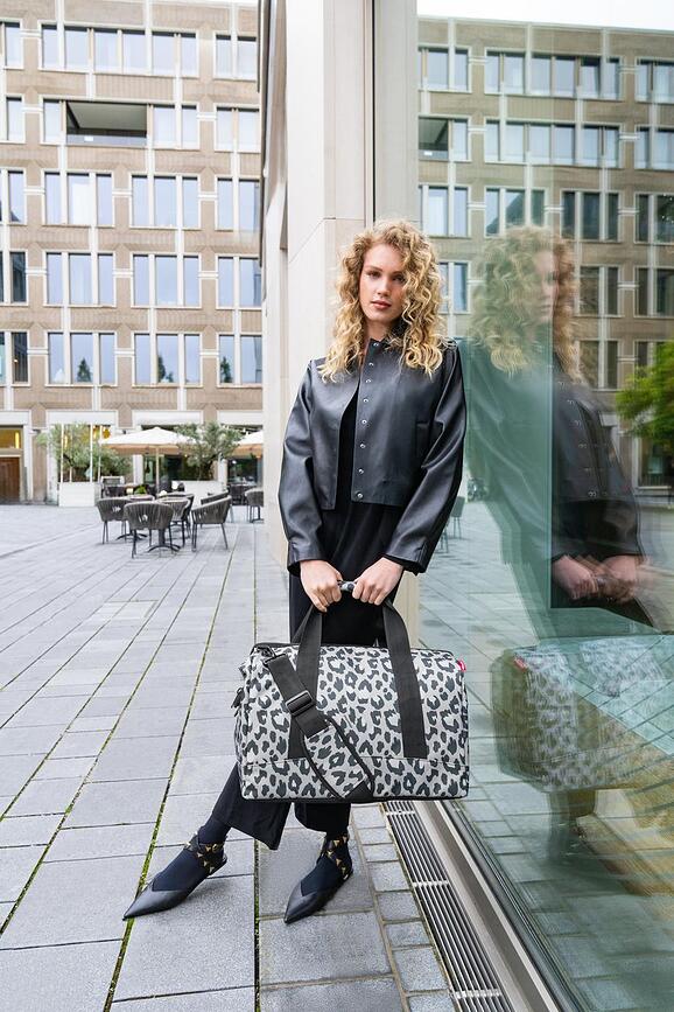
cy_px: 506
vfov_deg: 67.4
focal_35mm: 27
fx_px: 758
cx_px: 337
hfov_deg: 47.9
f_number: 5.6
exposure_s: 1/500
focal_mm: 27
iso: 1600
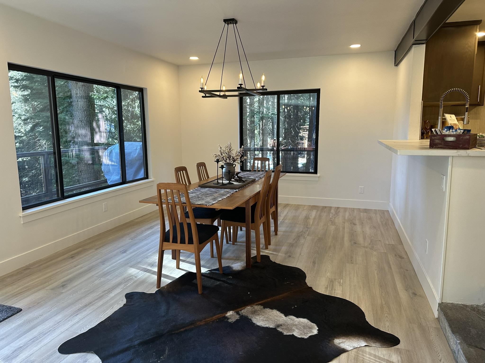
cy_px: 182
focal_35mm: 24
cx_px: 242
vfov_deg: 56.8
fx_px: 336
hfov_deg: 71.6
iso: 160
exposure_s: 1/120
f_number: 1.78
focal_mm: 6.86
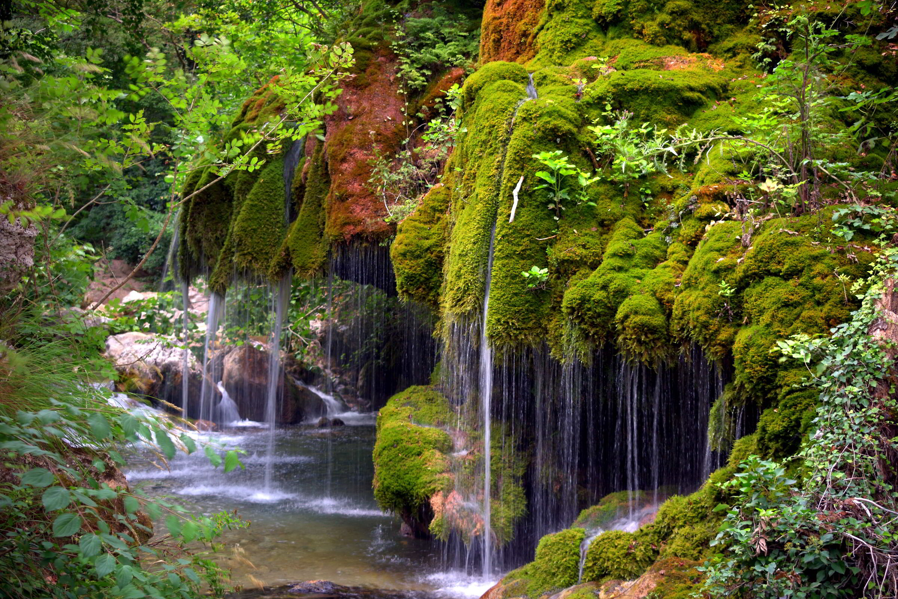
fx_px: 1272
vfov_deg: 26.5
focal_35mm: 51
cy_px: 300
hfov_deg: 38.9
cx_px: 449
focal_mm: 34
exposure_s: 1/15
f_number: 5.6
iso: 110
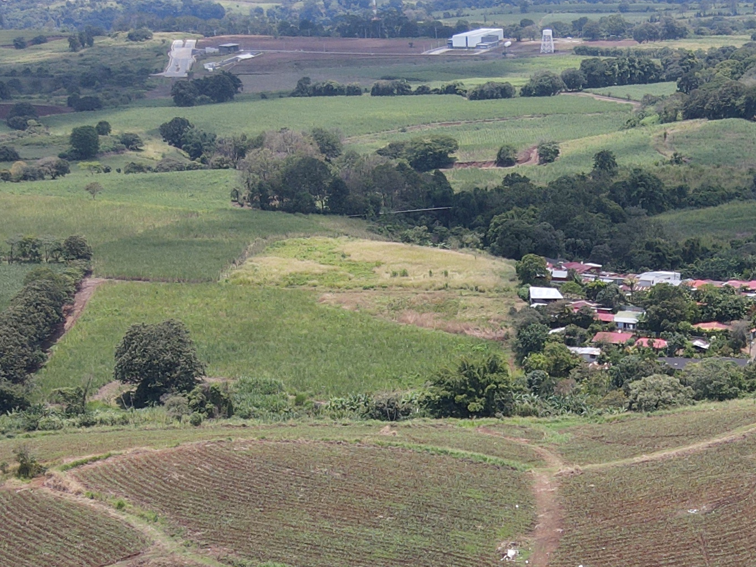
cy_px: 649
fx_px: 1551
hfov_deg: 26.9
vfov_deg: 19.7
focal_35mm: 71
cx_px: 598
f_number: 2.8
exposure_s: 1/400
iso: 100
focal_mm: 4.5
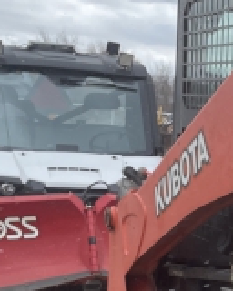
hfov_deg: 12.5
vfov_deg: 17.0
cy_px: 274
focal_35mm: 111
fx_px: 957
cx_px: 439
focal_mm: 4.2
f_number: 1.6
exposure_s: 1/972
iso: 32
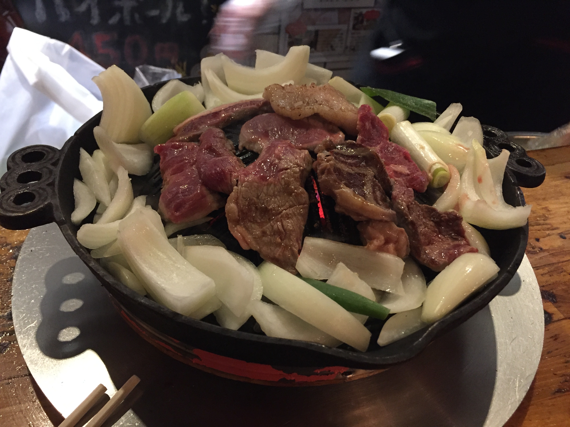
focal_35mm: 29
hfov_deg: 61.7
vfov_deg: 48.2
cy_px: 214
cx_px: 285
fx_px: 478
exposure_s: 1/24
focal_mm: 4.15
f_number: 2.2
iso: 250
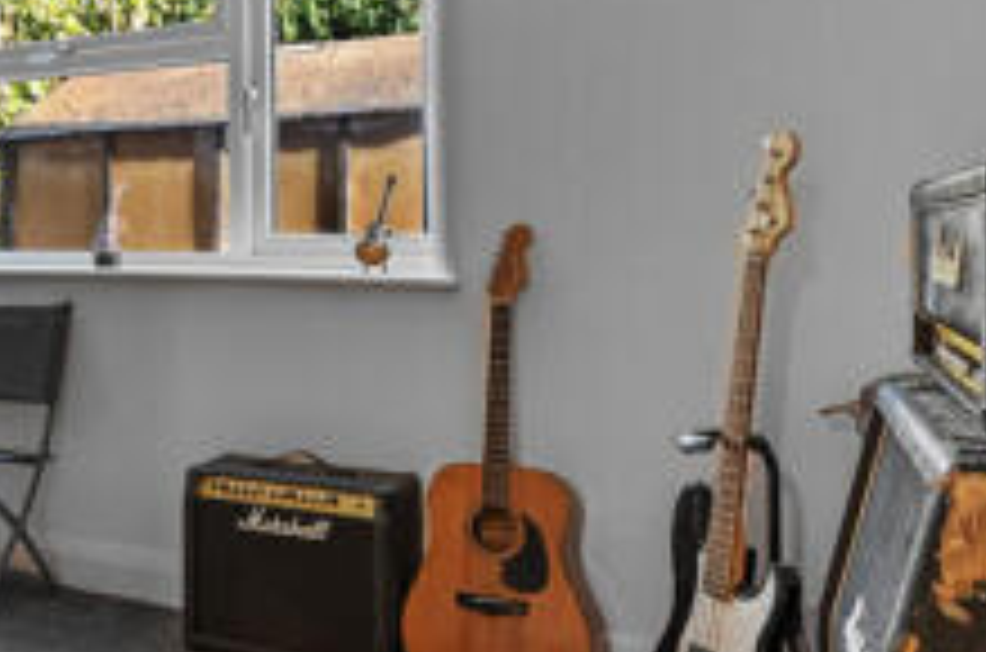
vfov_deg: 31.6
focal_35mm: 42
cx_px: 50
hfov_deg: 41.7
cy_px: 229
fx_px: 1148
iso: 400
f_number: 8
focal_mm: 14
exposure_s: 1.3
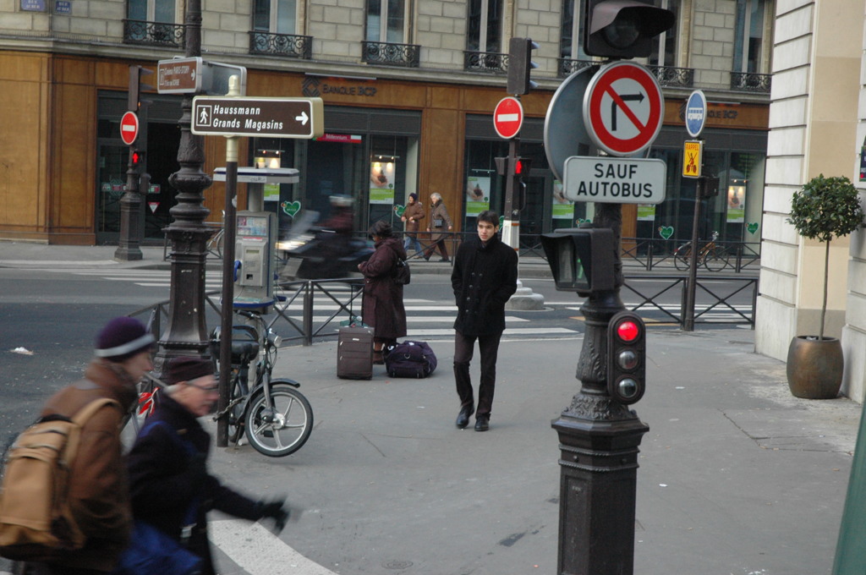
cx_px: 433
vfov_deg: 17.4
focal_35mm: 78
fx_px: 1874
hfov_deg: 26.0
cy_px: 288
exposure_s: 1/50
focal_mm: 52
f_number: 4.5
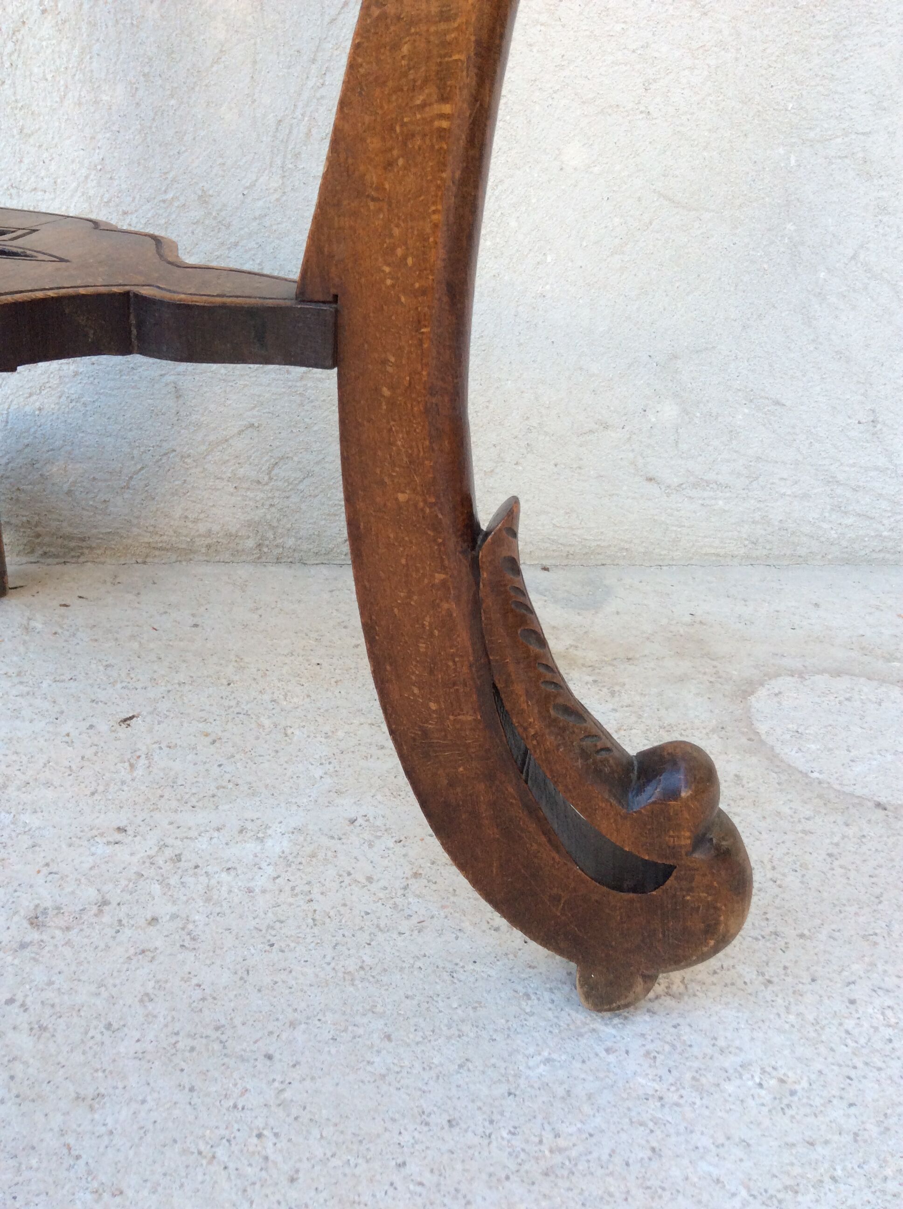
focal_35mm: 32
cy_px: 604
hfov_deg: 44.1
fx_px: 1116
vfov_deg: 56.9
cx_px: 452
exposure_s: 1/100
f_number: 2.4
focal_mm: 3.3
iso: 50
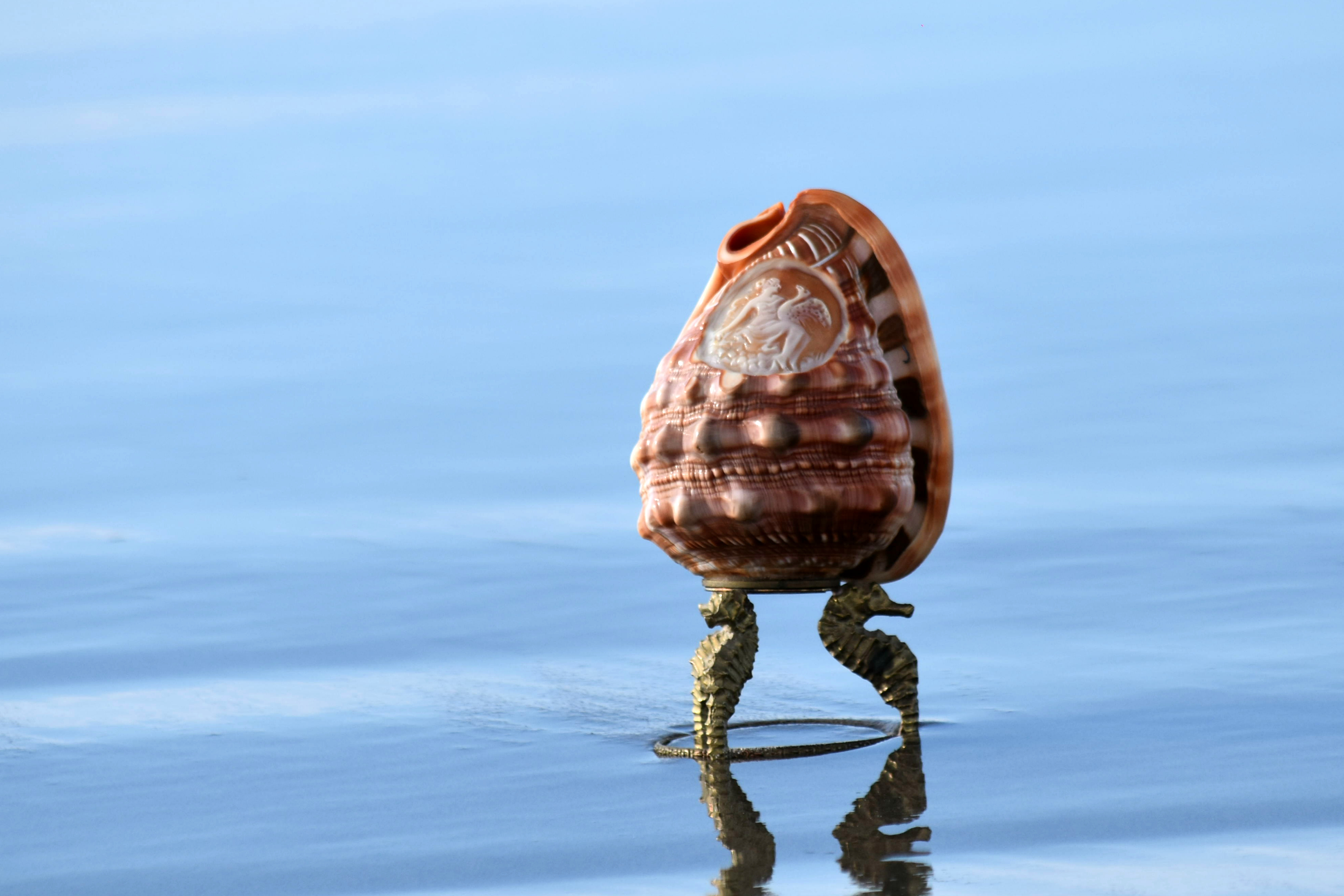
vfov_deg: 3.7
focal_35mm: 376
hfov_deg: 5.5
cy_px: 440
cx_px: 730
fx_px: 14028
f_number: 7.1
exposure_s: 1/800
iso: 200
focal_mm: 165
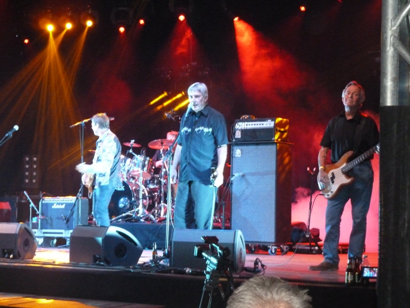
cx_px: 205
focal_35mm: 72
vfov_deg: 20.4
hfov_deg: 27.0
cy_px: 154
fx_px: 853
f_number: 4.1
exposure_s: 1/13
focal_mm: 11.9
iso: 800
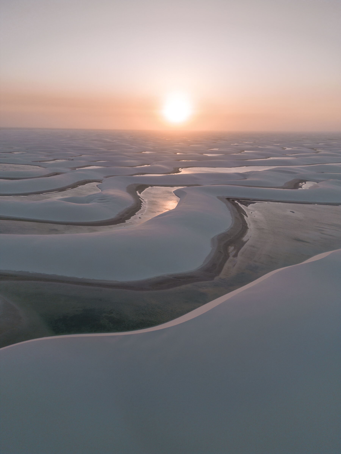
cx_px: 170
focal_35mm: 24
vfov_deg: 71.6
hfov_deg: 56.8
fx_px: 315
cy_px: 227
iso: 120
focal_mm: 6.72
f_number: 1.7
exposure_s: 1/1250
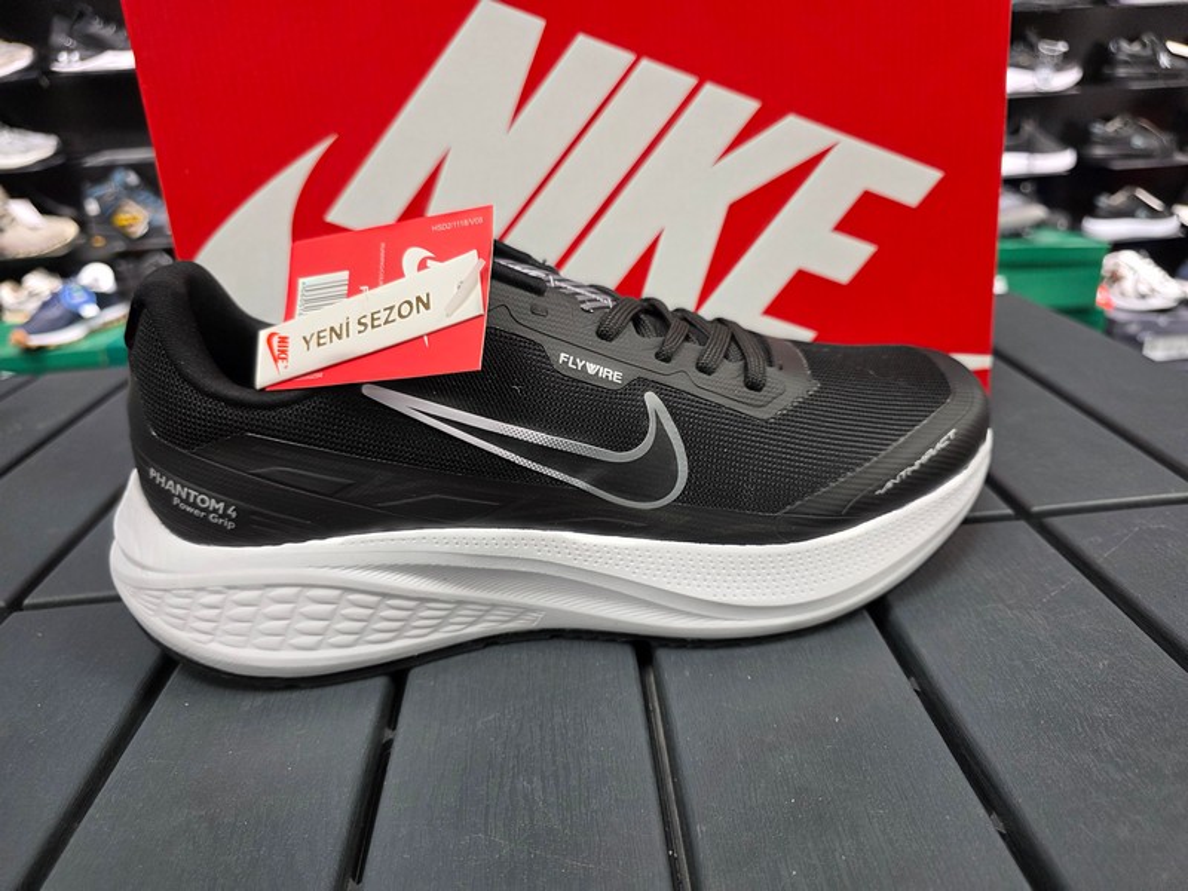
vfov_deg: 58.9
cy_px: 446
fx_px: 789
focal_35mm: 23
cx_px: 594
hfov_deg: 73.9
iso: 200
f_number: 1.7
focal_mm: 6.3
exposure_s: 1/100
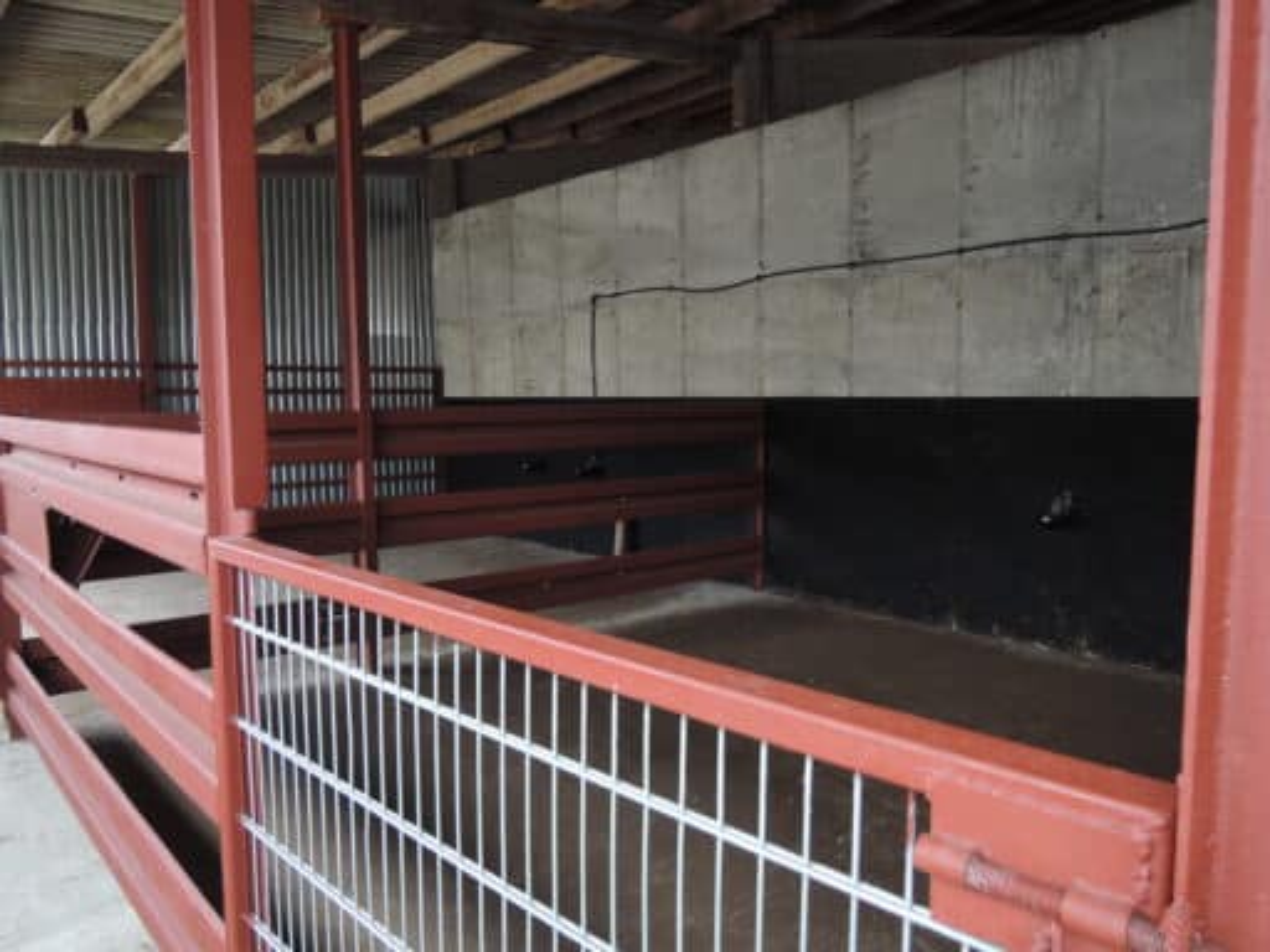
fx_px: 881
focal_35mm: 24
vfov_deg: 56.8
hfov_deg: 71.6
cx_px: 635
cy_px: 476
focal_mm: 5.1
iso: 100
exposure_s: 1/30
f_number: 2.8
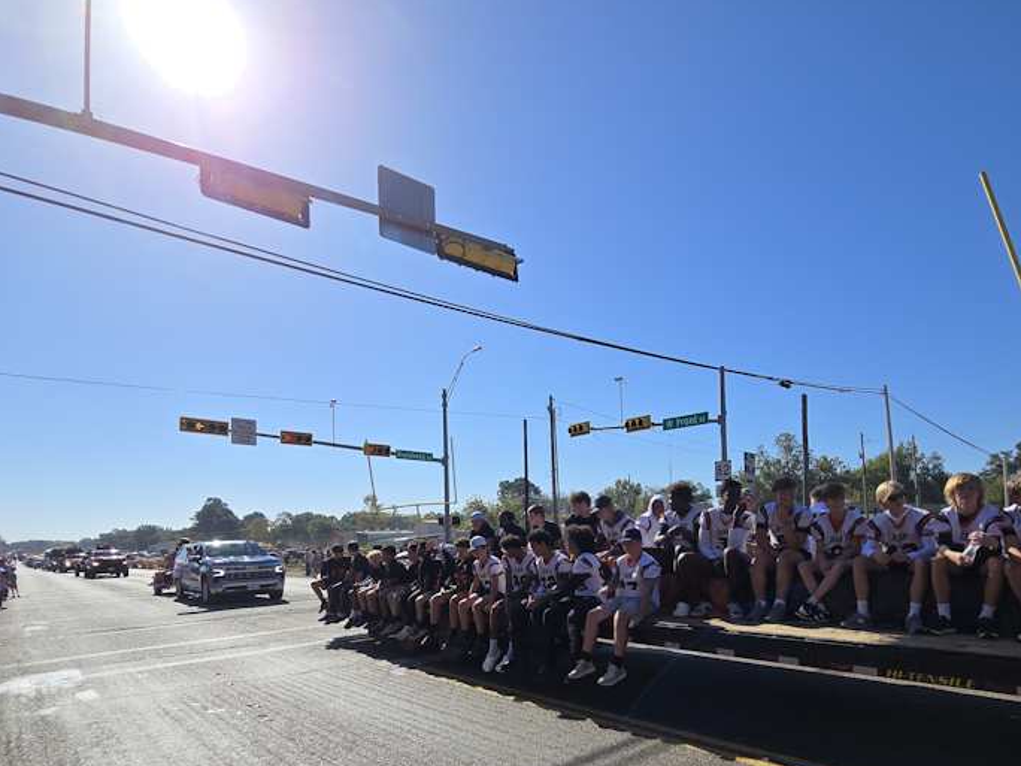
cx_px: 599
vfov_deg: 66.3
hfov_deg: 83.9
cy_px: 529
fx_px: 560
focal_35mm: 19
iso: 50
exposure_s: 1/3956
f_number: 2.2
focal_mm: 2.2
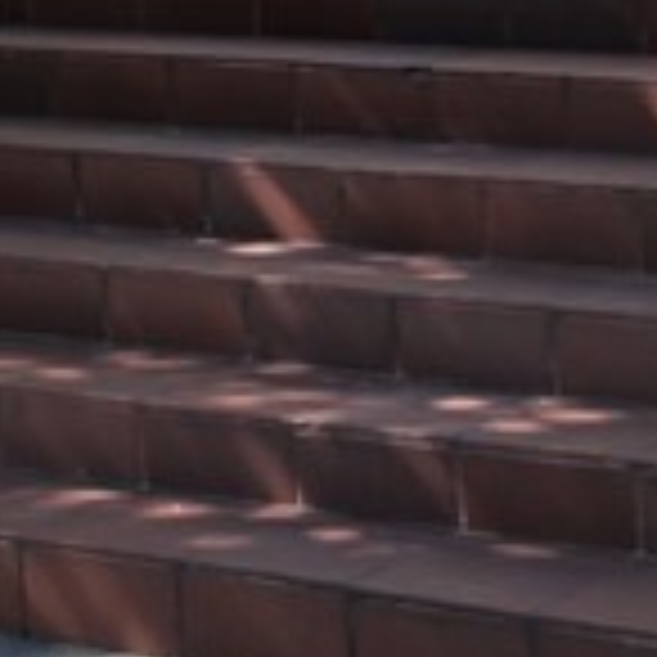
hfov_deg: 11.4
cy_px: -760
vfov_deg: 10.4
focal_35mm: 152
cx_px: 81
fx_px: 3264
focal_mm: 24
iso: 140
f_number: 5.6
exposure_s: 1/250
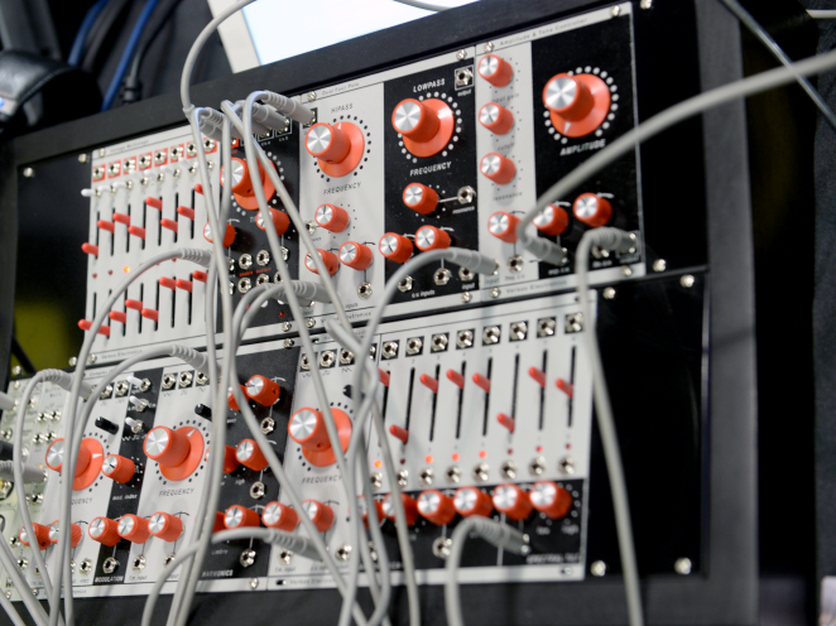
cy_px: 313
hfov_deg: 32.2
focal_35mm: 60
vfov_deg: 24.4
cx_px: 379
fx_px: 1449
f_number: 4
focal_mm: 55
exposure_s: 1/40
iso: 800
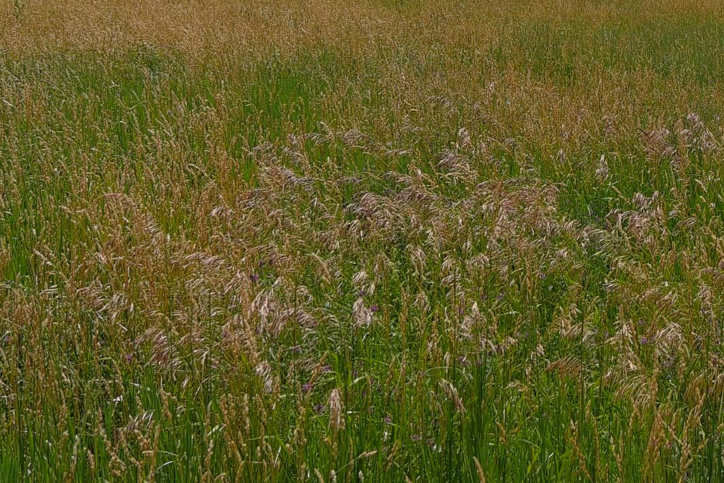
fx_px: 1649
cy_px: -51
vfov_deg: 16.2
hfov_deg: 23.2
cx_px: 805
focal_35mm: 82
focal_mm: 10.57
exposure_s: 1/2000
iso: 100
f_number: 2.8
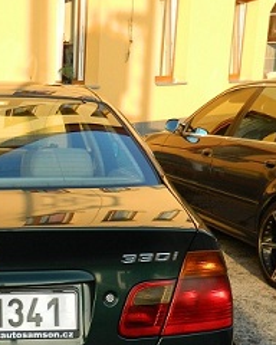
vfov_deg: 30.5
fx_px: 623
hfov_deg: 23.5
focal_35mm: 61
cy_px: 253
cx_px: -26
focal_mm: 4.5
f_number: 3.1
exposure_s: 1/250
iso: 100
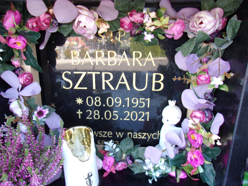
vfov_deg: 51.4
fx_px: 193
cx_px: 124
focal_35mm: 27
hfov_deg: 65.3
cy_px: 93
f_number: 3
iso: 80
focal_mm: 4.9
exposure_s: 1/38
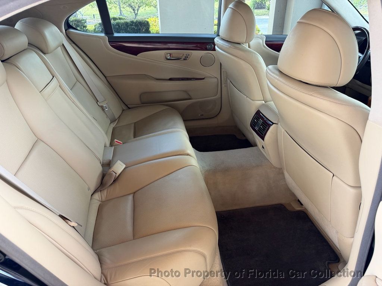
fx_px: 265
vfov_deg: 56.8
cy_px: 143
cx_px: 191
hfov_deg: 71.6
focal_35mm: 24
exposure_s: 1/121
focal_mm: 6.76
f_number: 1.78
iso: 200
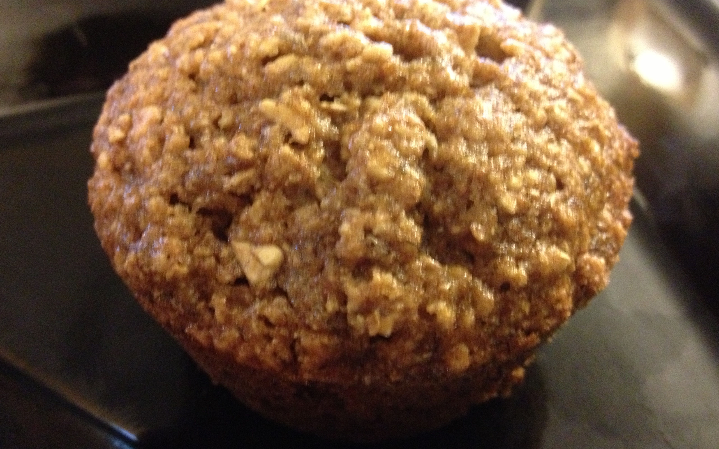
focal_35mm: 38
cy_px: 227
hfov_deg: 51.5
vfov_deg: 33.6
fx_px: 745
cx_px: 361
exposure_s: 1/15
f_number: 2.4
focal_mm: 4.28
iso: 640
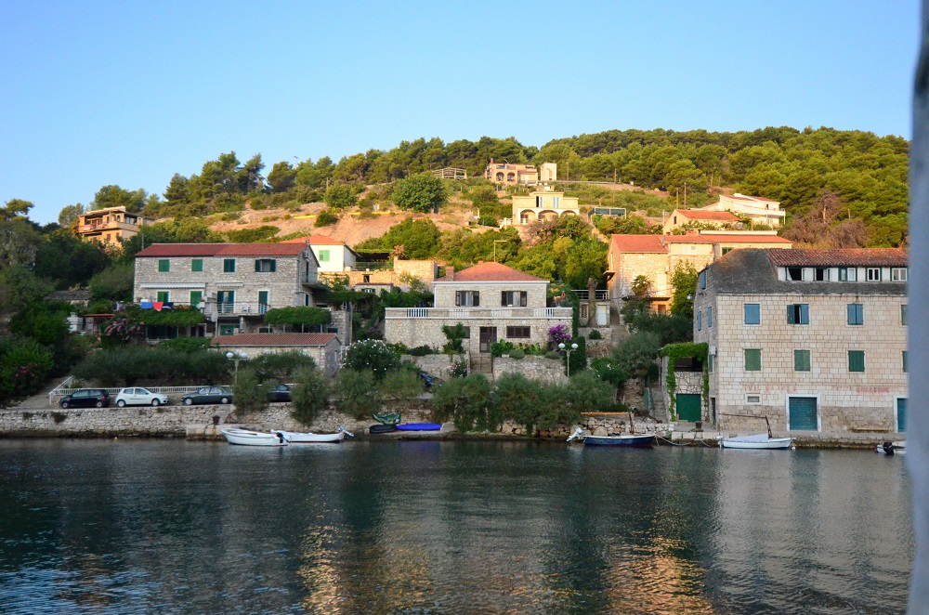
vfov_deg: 36.7
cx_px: 464
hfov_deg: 53.2
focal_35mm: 36
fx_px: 927
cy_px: 308
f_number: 4
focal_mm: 24
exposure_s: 1/6400
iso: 3200
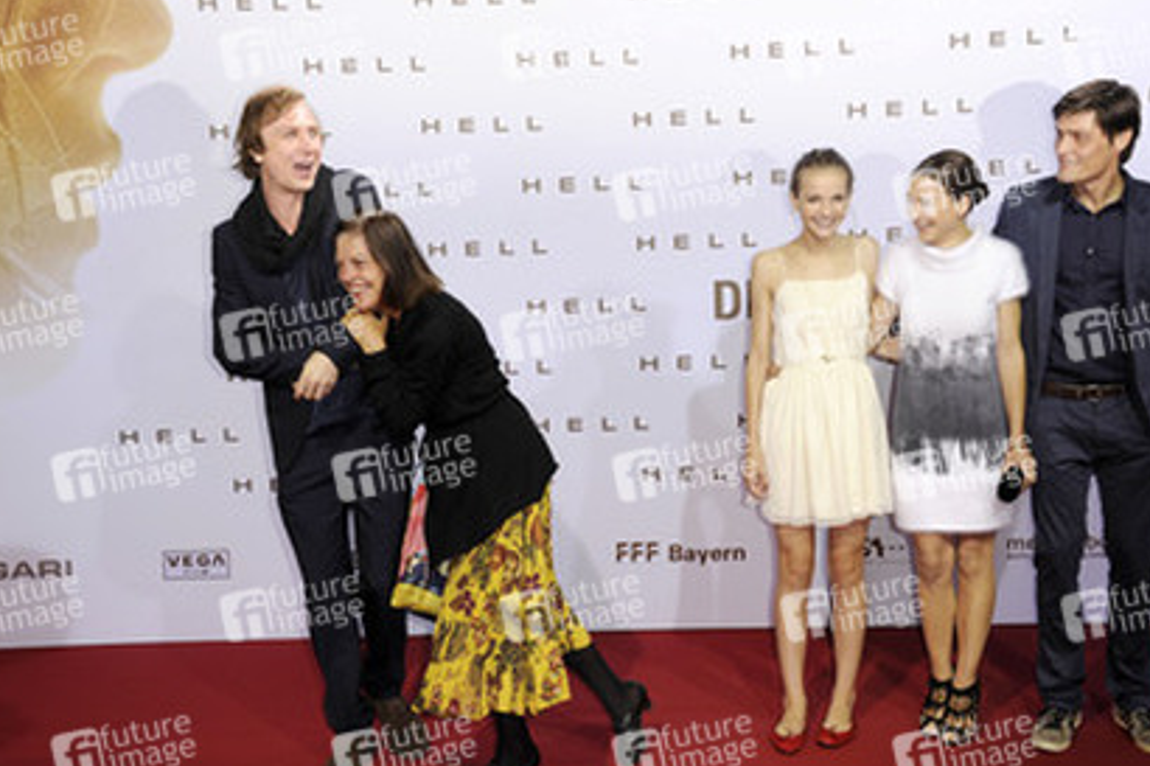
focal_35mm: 55
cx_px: 610
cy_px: 398
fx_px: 1756
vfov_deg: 24.6
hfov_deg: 36.2
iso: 500
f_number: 5.6
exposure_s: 1/160
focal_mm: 50
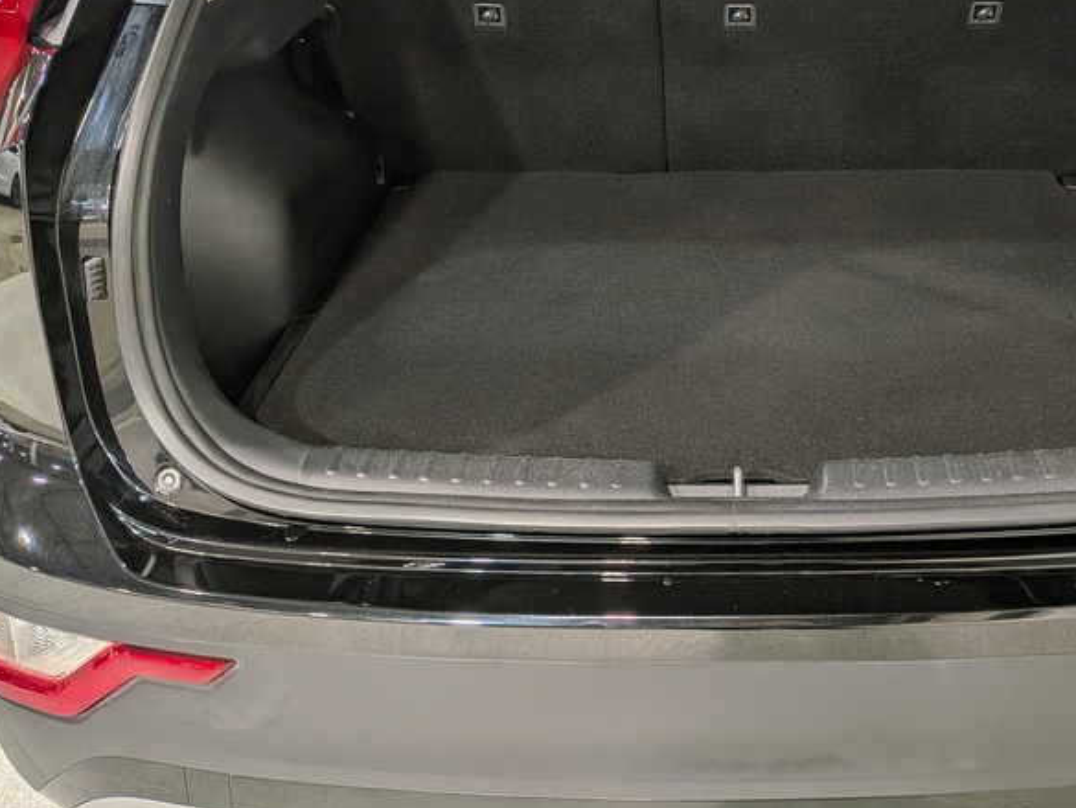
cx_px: 754
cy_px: 169
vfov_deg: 33.4
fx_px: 1306
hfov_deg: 43.9
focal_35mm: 42
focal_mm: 4.53
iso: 28
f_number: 1.7
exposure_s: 1/170
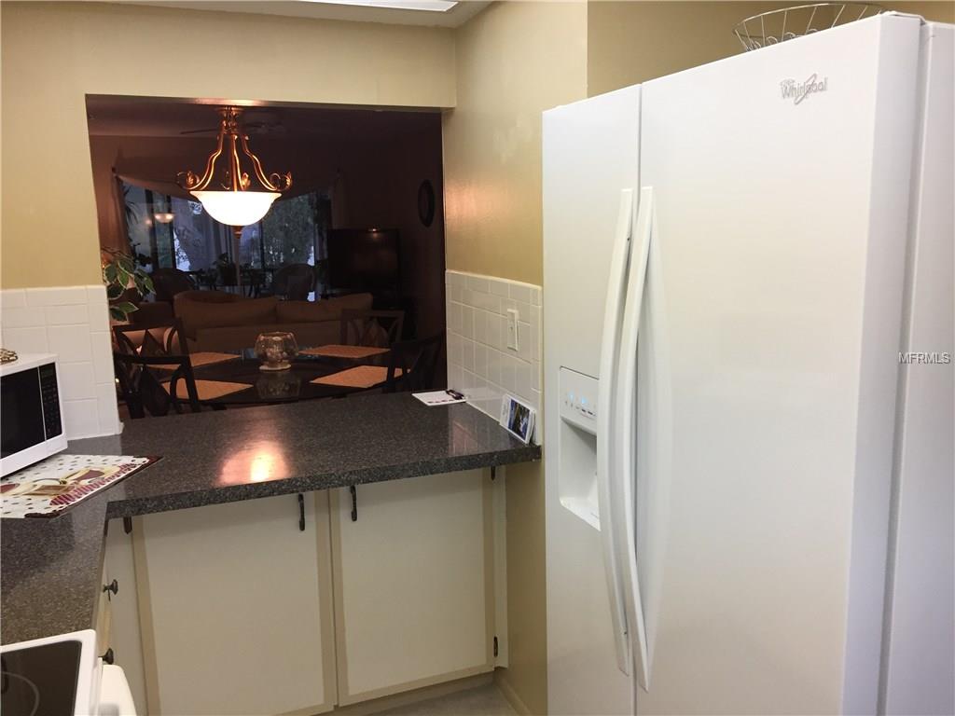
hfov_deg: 61.7
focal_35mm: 29
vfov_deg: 48.2
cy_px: 358
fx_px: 800
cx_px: 478
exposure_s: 1/30
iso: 50
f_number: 2.2
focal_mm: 4.15
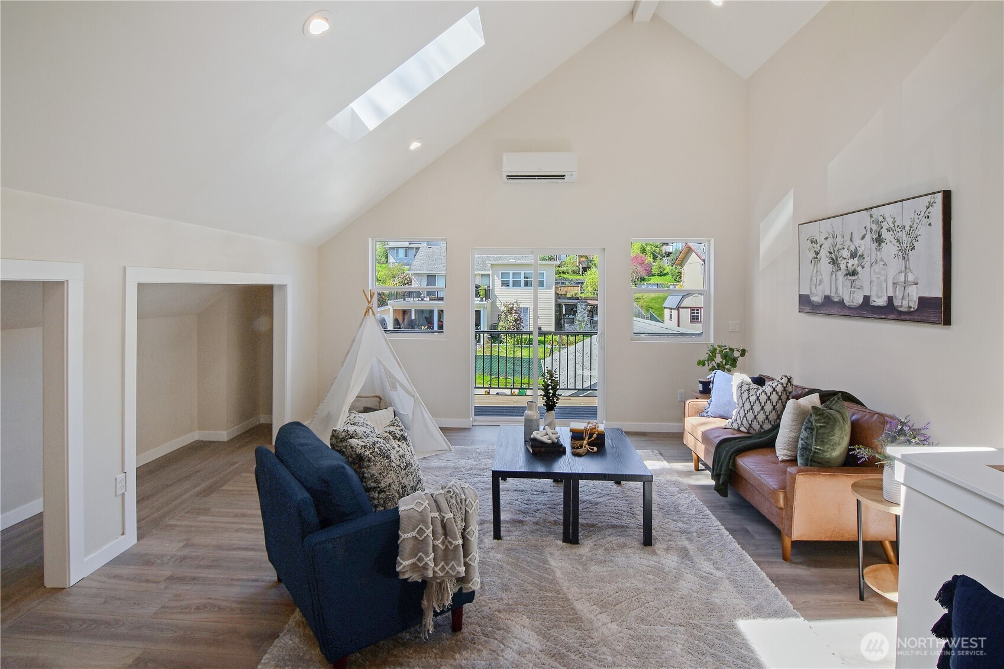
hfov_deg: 95.0
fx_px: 460
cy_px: 334
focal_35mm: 16
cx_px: 502
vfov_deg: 72.0
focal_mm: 11
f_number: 13
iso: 125
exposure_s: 1/13
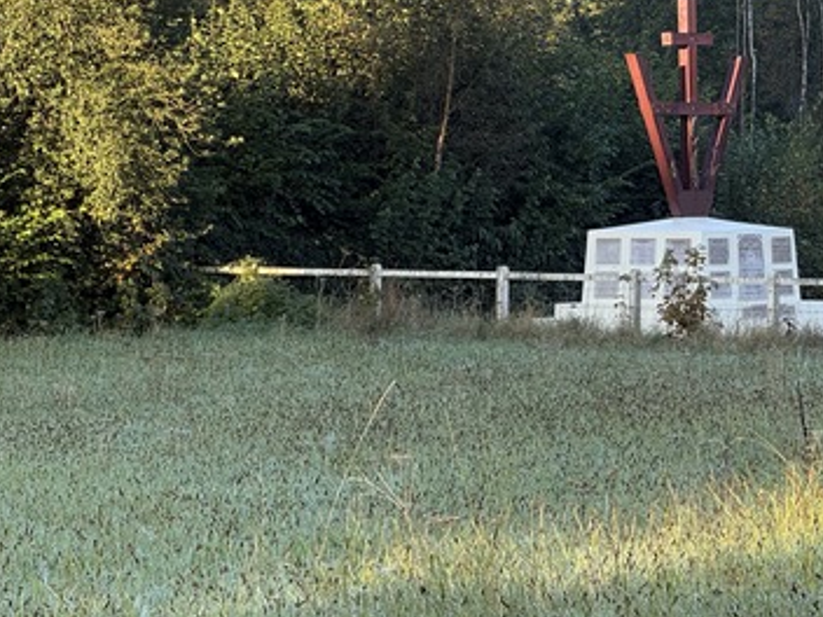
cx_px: 641
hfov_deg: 9.1
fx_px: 5183
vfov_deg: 6.8
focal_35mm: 218
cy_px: 208
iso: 64
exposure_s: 1/172
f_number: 2.8
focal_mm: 15.66
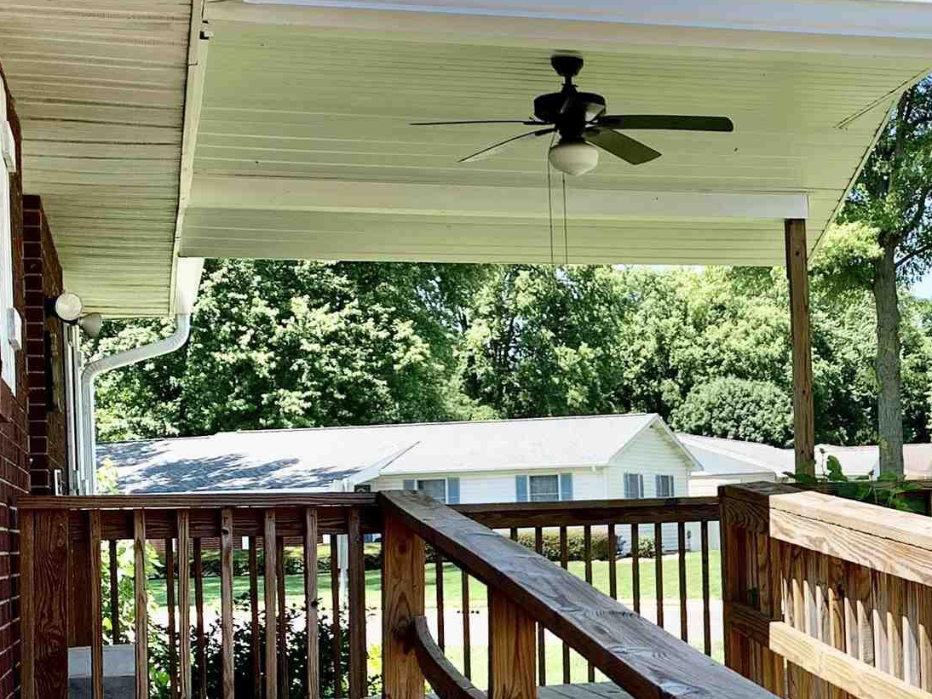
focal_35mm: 73
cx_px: 883
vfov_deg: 20.1
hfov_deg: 25.6
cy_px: 496
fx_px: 1966
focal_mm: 4.25
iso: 25
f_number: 1.8
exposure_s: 1/754
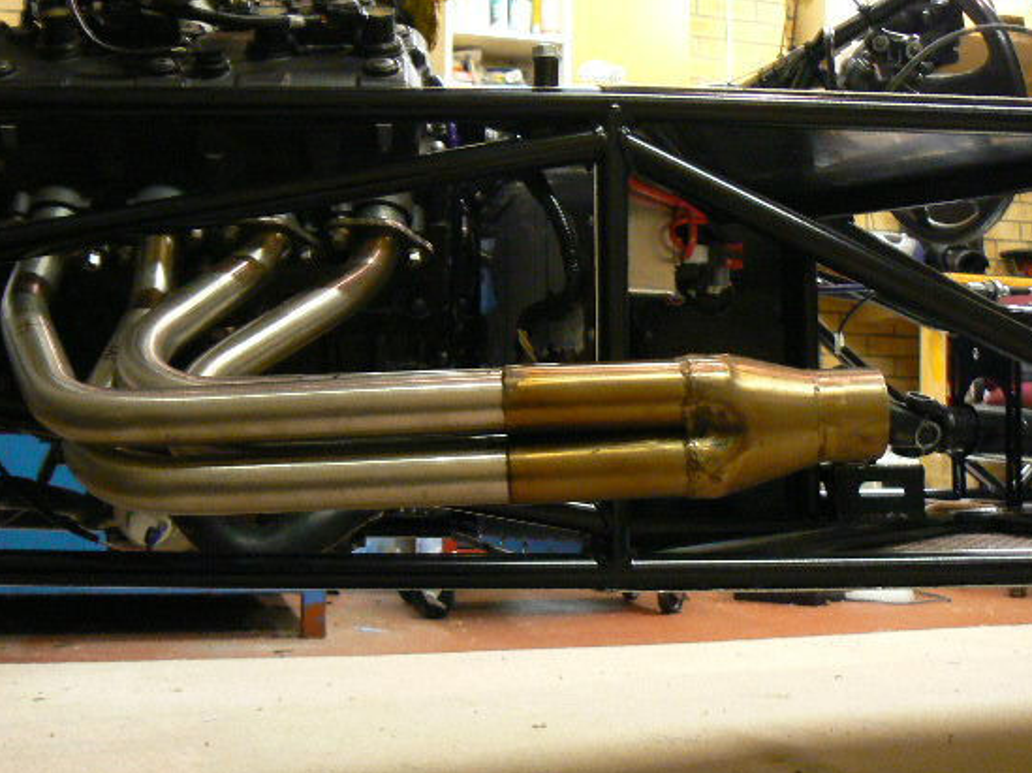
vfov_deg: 34.3
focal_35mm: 42
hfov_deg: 44.8
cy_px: 376
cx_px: 472
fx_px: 1251
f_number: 2.8
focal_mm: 6
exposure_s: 1/4
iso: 200
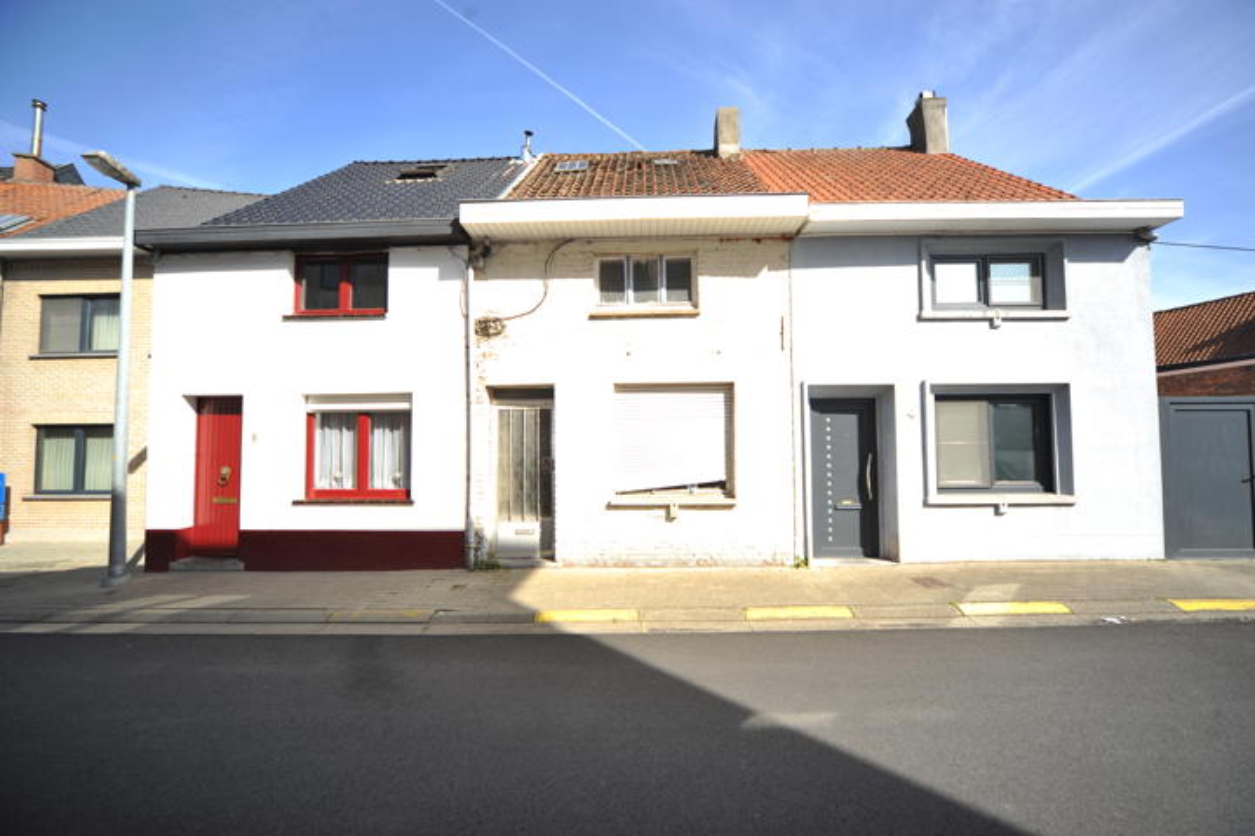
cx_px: 628
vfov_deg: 85.4
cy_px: 418
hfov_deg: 108.4
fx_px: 453
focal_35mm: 13
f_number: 5.6
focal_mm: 13
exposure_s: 1/250
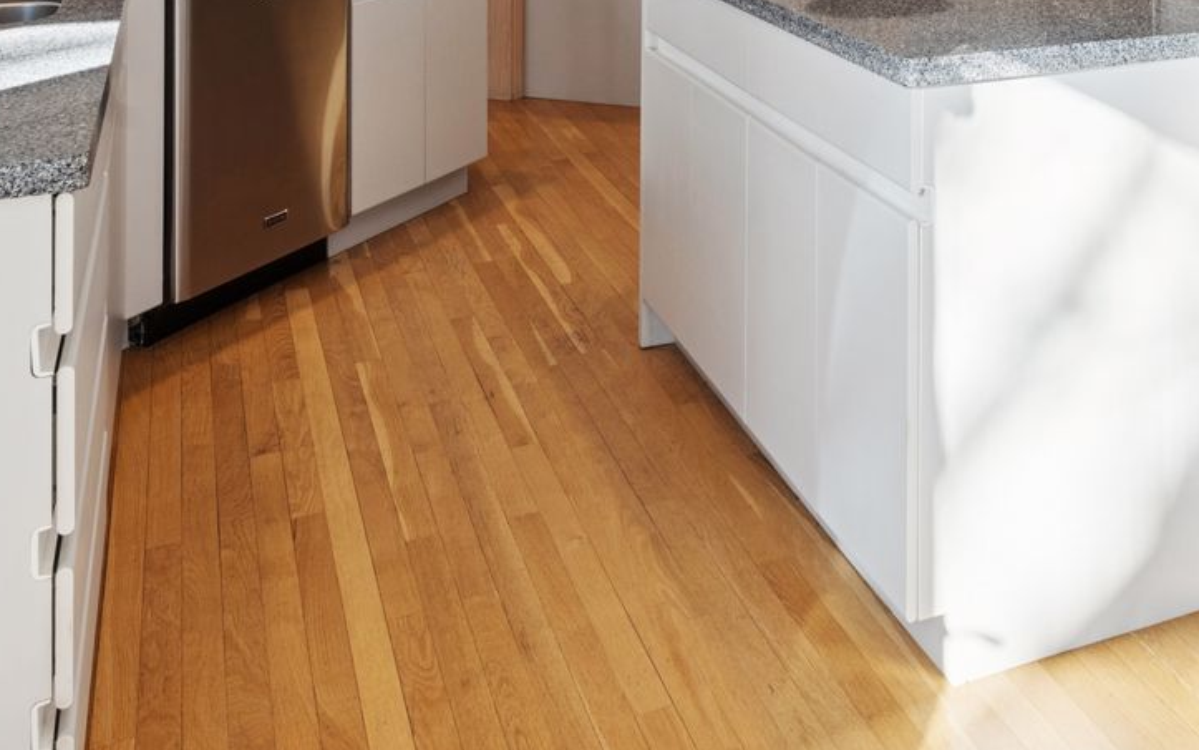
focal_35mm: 46
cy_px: -246
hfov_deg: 42.1
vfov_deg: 24.2
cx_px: 910
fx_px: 1503
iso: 500
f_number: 9
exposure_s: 1/30
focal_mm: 17
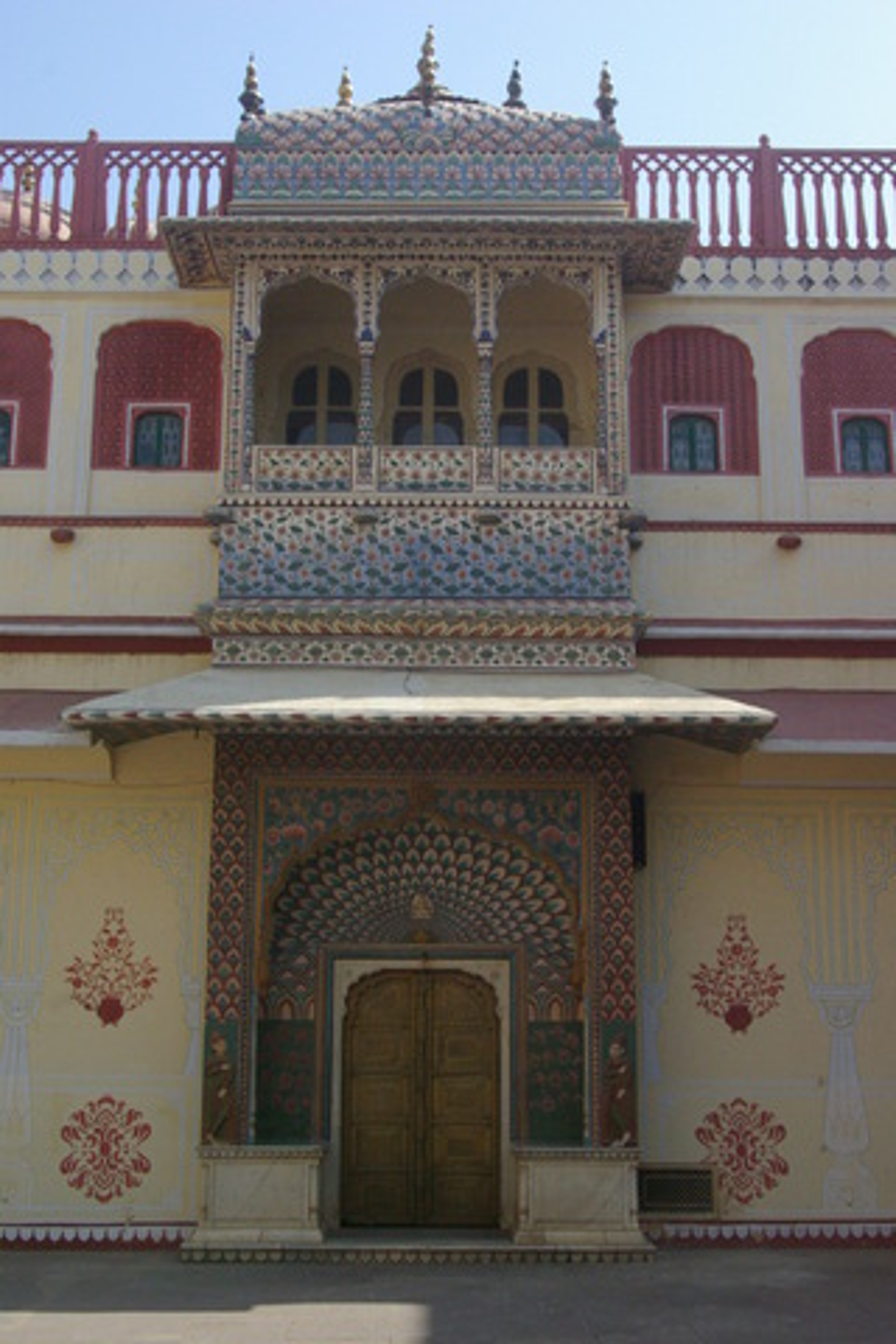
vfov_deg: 46.4
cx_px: 448
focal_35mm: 42
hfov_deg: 31.9
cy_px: 672
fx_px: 1568
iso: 800
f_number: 8
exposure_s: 1/350
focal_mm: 28
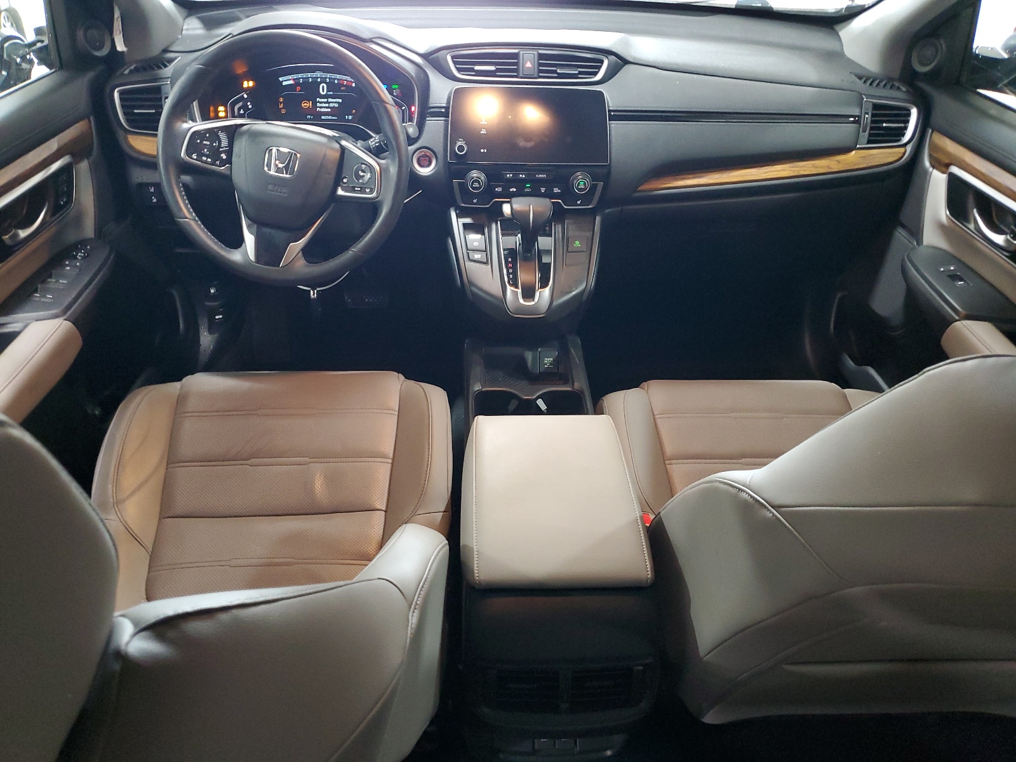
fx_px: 763
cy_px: 381
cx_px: 508
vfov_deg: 53.1
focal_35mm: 26
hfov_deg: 67.3
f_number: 1.5
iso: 283
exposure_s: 1/20
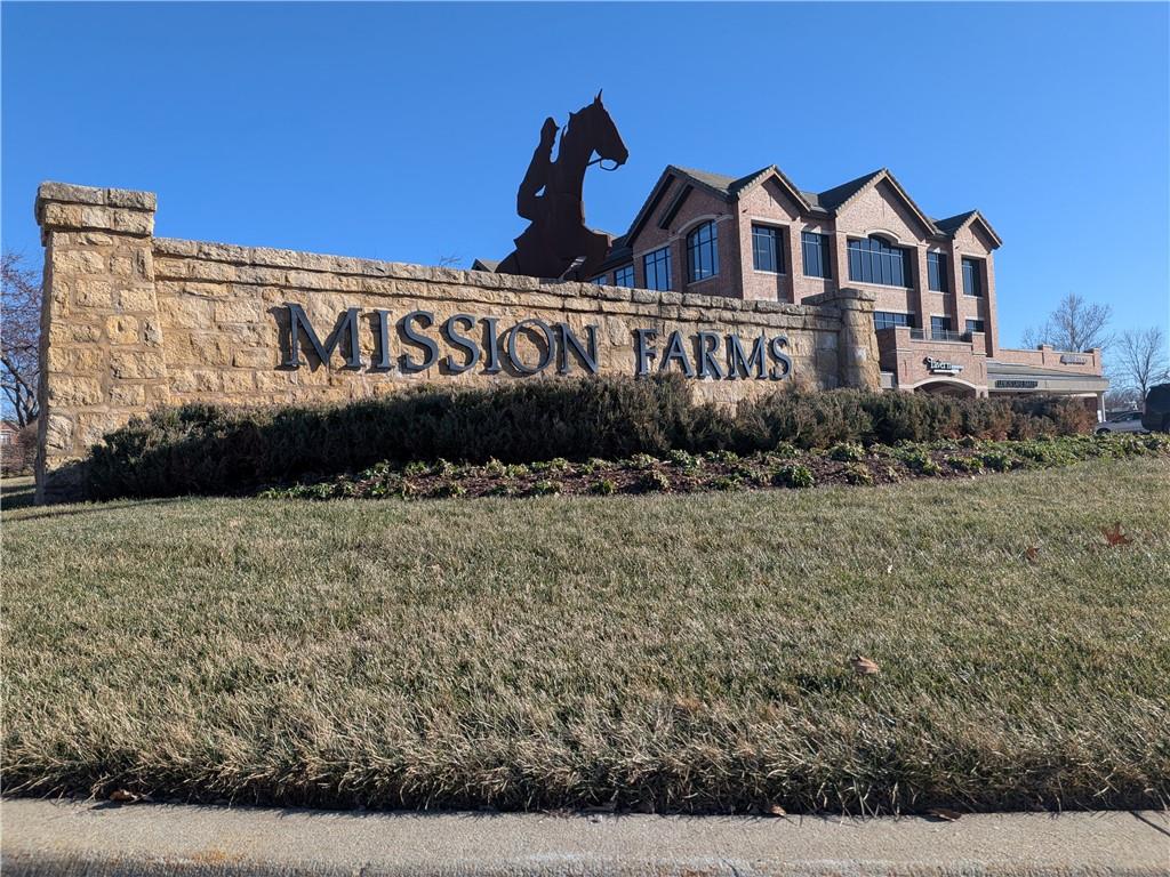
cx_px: 585
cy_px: 438
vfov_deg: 56.8
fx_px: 811
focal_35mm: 24
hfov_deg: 71.6
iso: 26
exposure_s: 1/1190
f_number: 1.7
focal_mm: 4.53
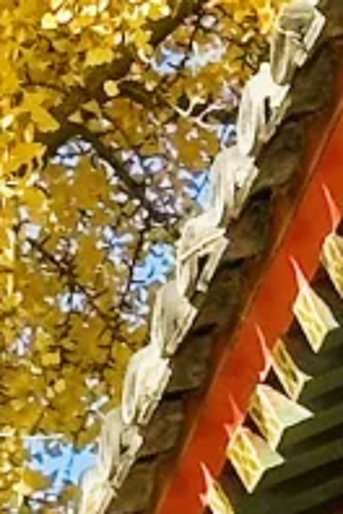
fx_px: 5187
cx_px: -146
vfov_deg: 5.7
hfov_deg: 3.8
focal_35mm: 363
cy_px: 519
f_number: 1.78
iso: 64
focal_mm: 6.86
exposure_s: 1/1721
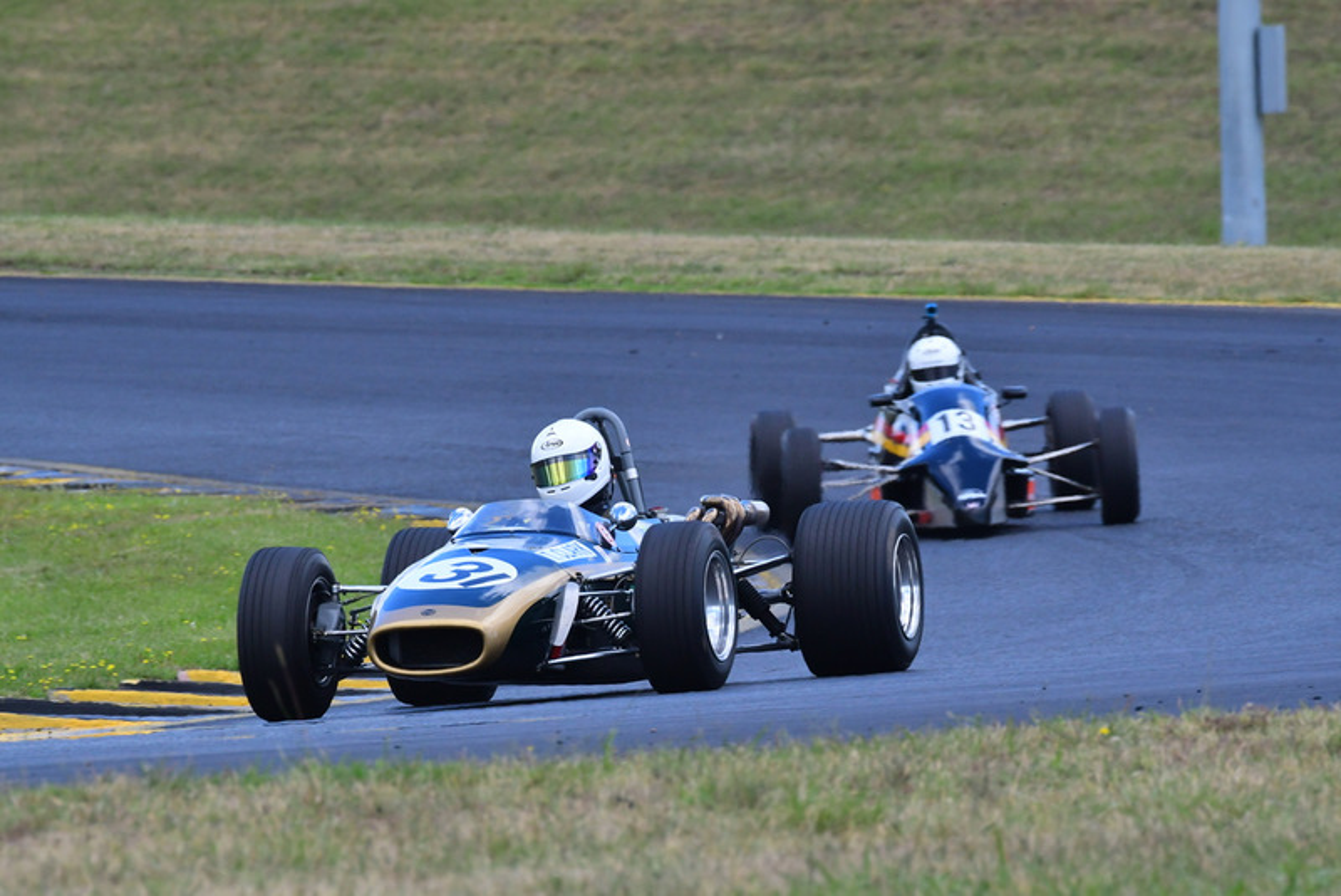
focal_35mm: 585
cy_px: 448
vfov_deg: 2.4
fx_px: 21798
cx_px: 670
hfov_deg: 3.5
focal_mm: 390
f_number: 11
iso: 1000
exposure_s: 1/640
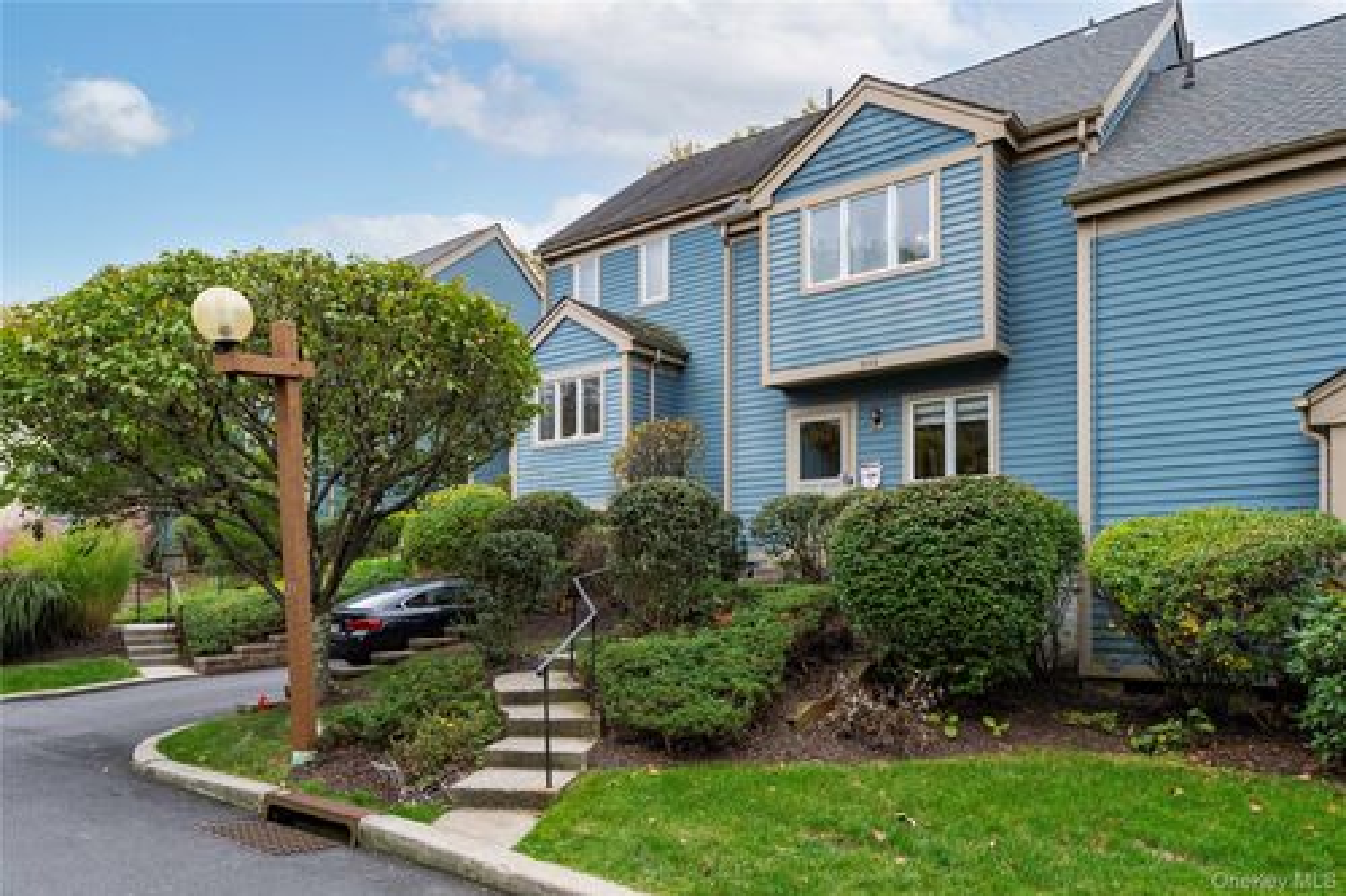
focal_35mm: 24
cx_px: 673
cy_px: 448
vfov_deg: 53.1
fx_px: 897
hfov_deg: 73.8
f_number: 8
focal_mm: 24
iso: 320
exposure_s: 1/640
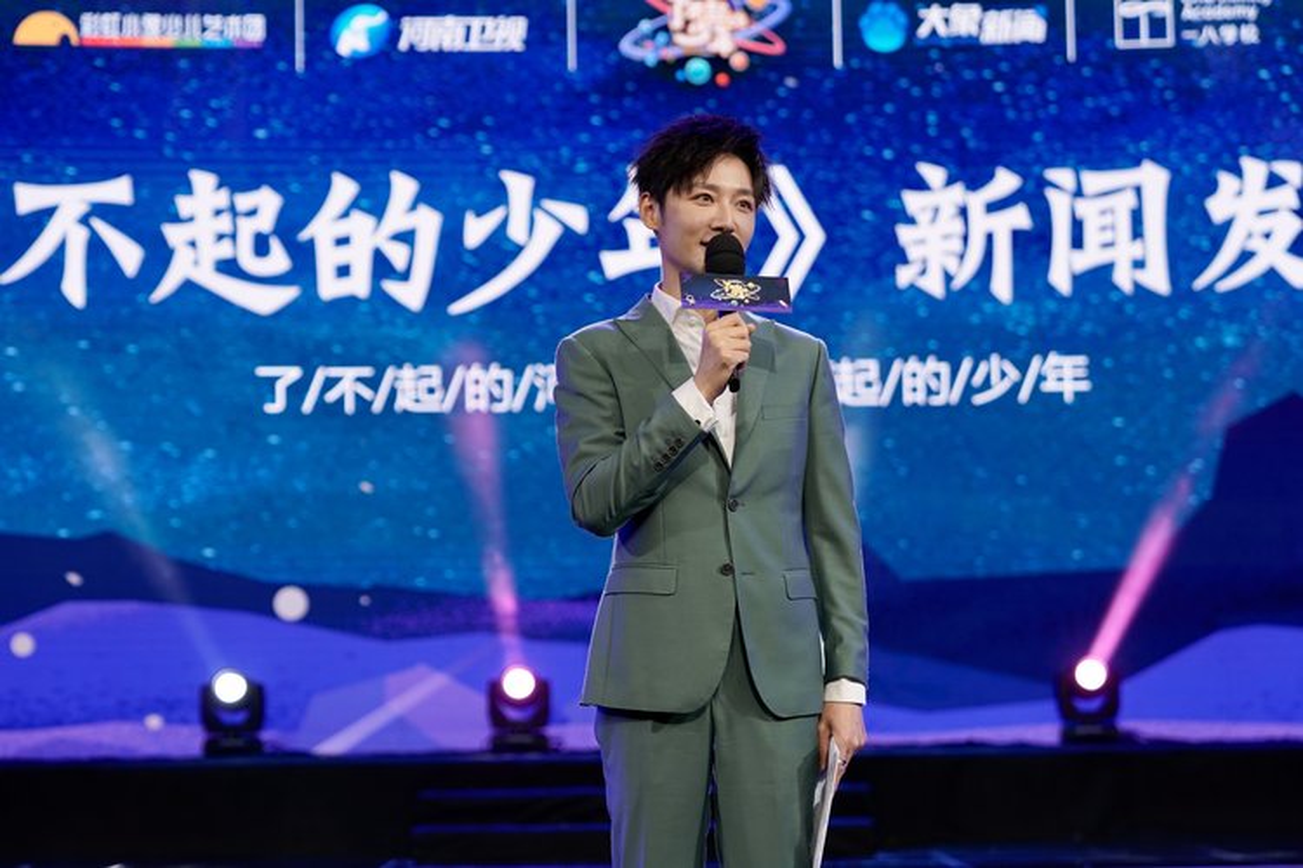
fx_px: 3112
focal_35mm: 86
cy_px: 434
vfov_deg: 15.9
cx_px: 652
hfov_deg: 23.6
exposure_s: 1/160
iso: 800
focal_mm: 86
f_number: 4
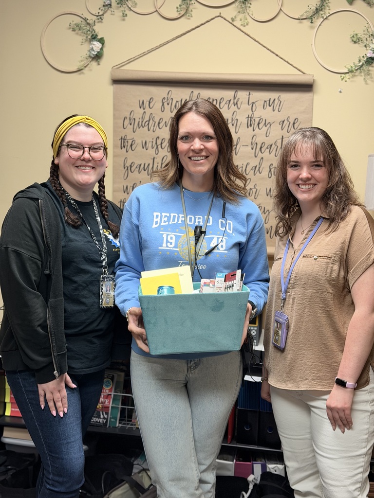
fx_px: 691
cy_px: 249
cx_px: 187
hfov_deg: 30.3
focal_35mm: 48
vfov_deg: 39.7
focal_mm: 6.76
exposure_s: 1/60
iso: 125
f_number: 1.78
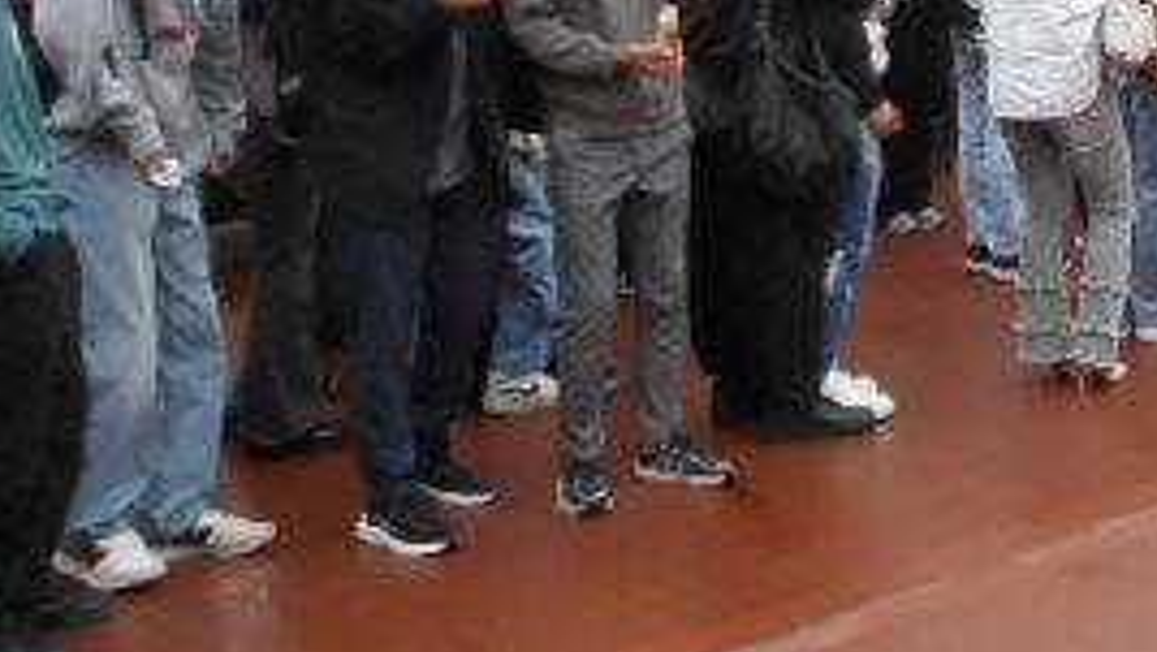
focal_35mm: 78
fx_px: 2394
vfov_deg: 15.0
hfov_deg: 26.0
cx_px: 1101
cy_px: -142
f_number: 3.4
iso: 220
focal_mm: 5.1
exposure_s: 1/250
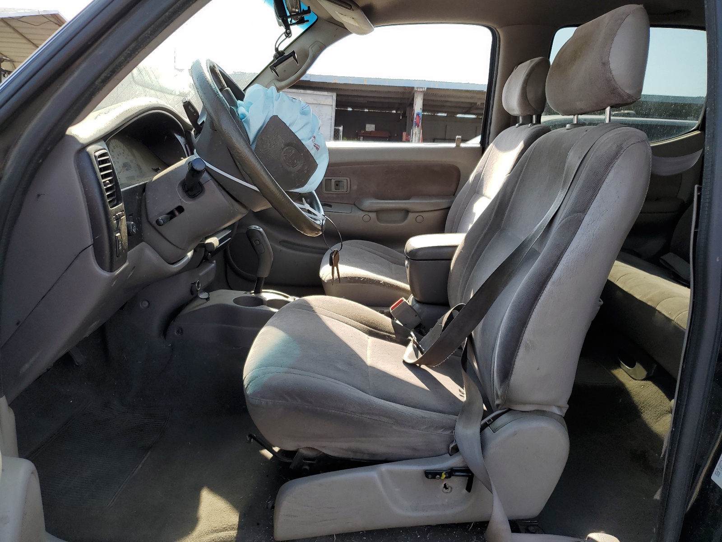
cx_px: 361
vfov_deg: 53.1
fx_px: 542
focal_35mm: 26
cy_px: 271
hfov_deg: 67.3
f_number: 1.5
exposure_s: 1/909
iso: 50
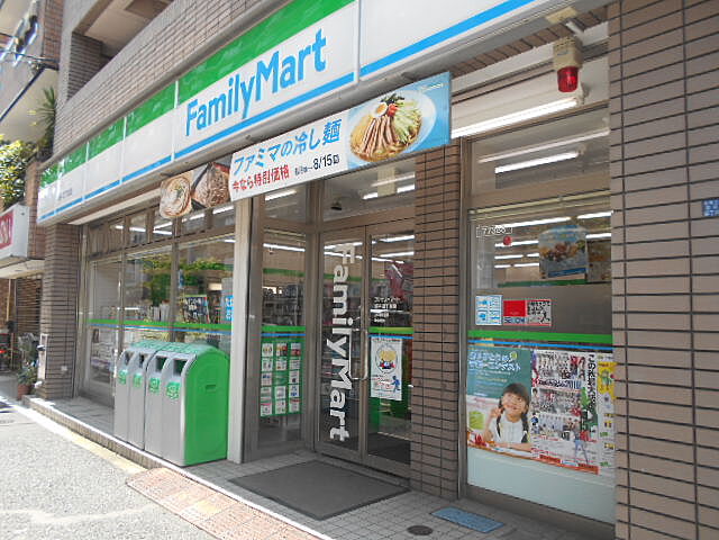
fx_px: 540
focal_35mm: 26
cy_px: 270
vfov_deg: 53.1
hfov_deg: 67.3
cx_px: 360
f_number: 3.2
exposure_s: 1/200
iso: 80
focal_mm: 4.6
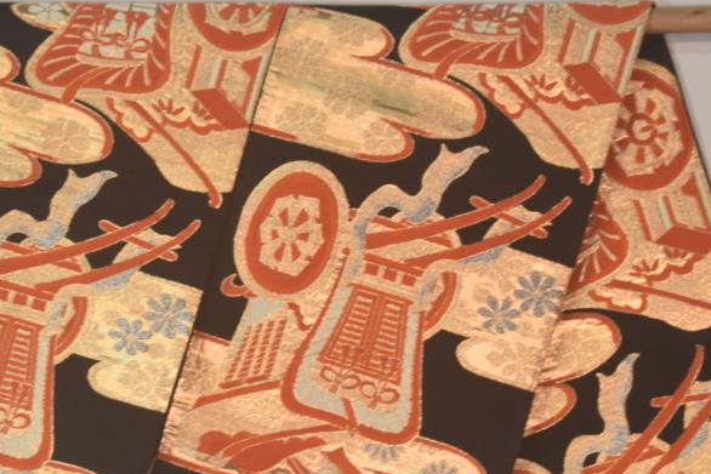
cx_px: 308
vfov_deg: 8.0
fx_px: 3398
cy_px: 285
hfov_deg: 11.9
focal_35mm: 172
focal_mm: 62
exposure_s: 1/60
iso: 640
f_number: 5
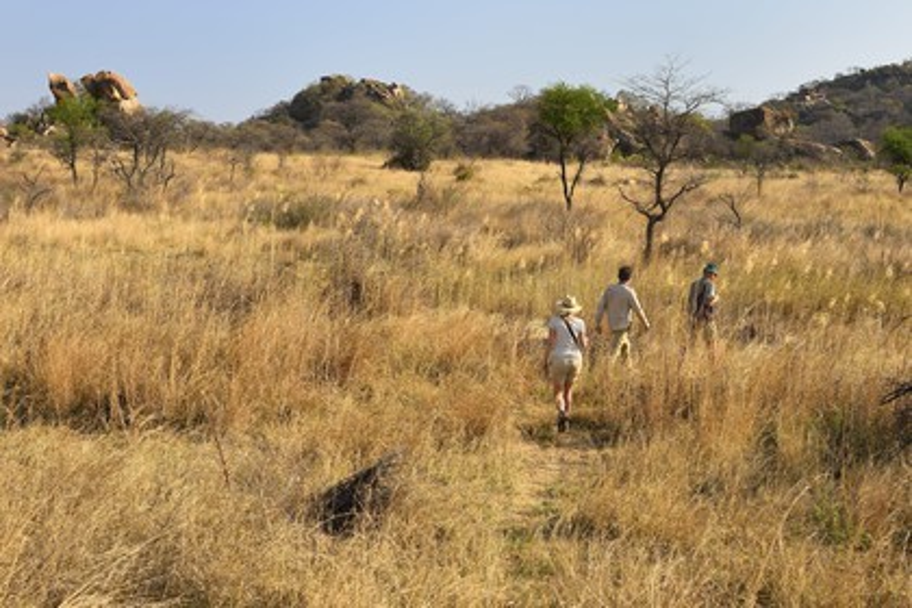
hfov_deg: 48.5
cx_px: 456
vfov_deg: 33.4
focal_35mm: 40
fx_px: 1013
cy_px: 304
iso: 200
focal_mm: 40
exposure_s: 1/400
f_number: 7.1
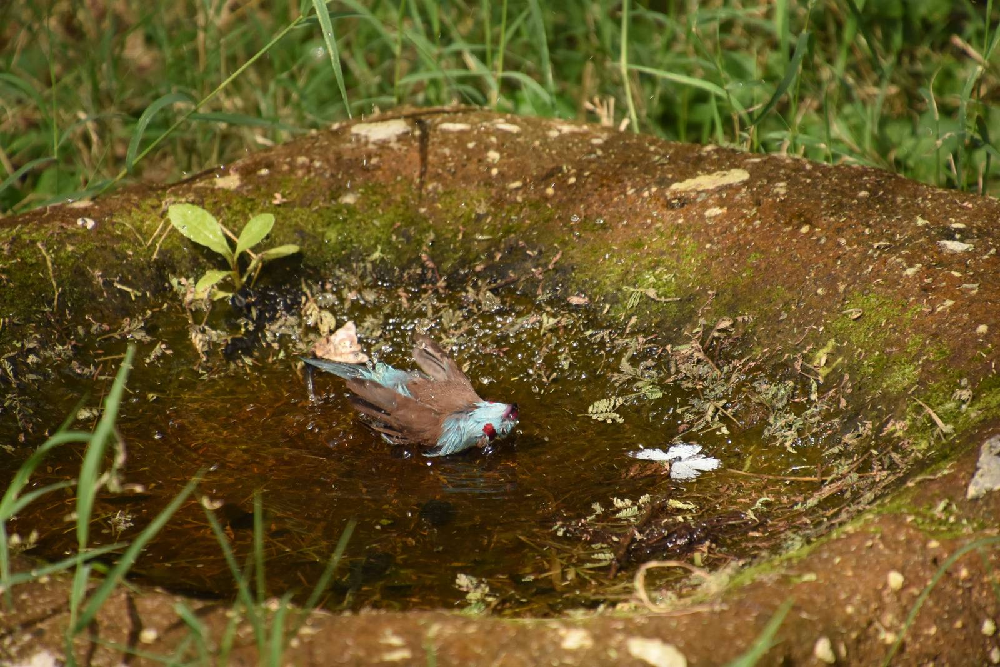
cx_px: 500
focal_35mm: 450
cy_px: 334
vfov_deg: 3.1
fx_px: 12500
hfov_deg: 4.6
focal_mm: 300
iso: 640
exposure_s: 1/800
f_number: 6.3
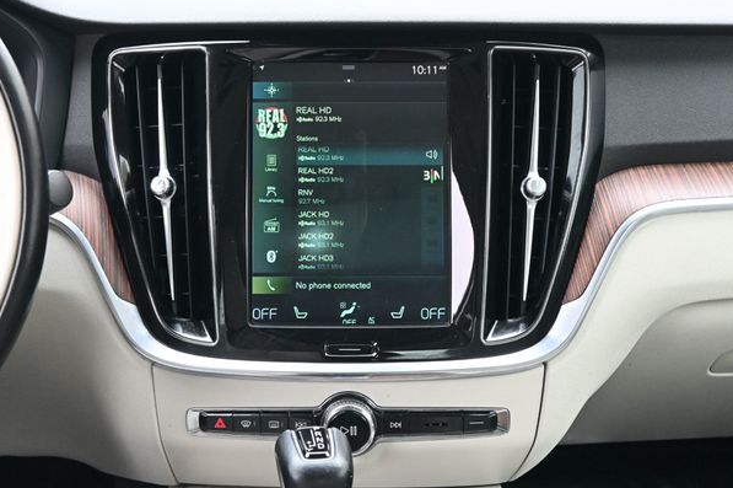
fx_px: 1505
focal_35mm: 74
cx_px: 352
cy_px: 238
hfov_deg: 27.4
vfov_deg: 18.4
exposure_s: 1/125
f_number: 6
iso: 2800
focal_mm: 46
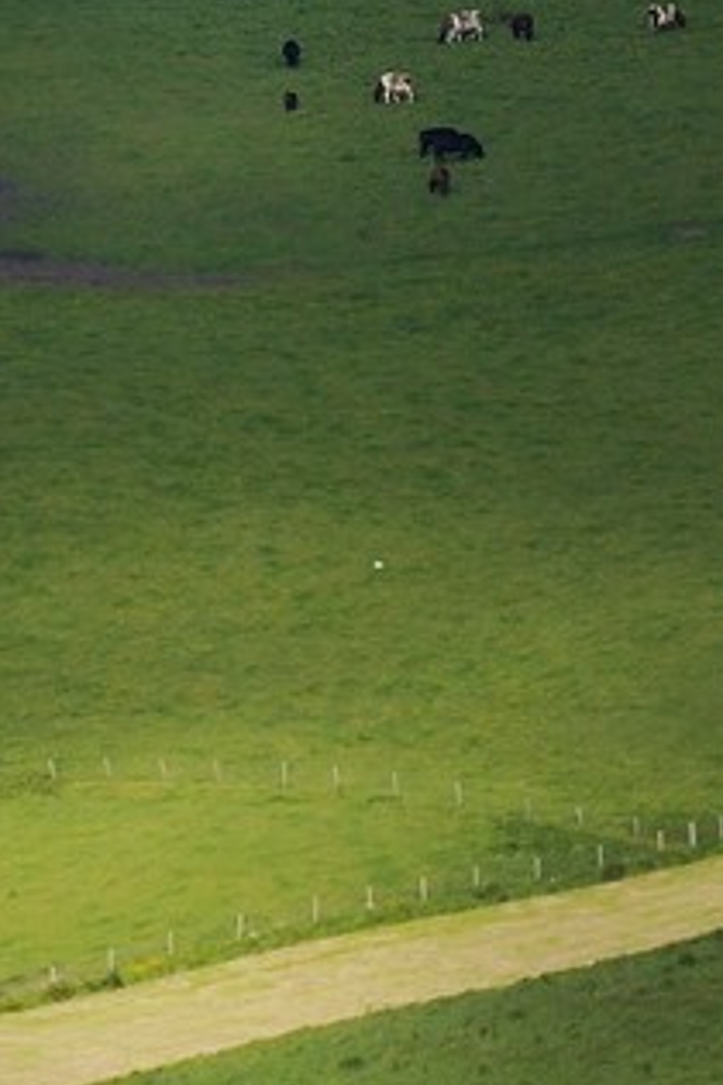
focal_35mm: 864
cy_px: 1392
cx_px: 2586
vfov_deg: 2.4
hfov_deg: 1.6
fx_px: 26026
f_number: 8
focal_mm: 170
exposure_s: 1/800
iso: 400
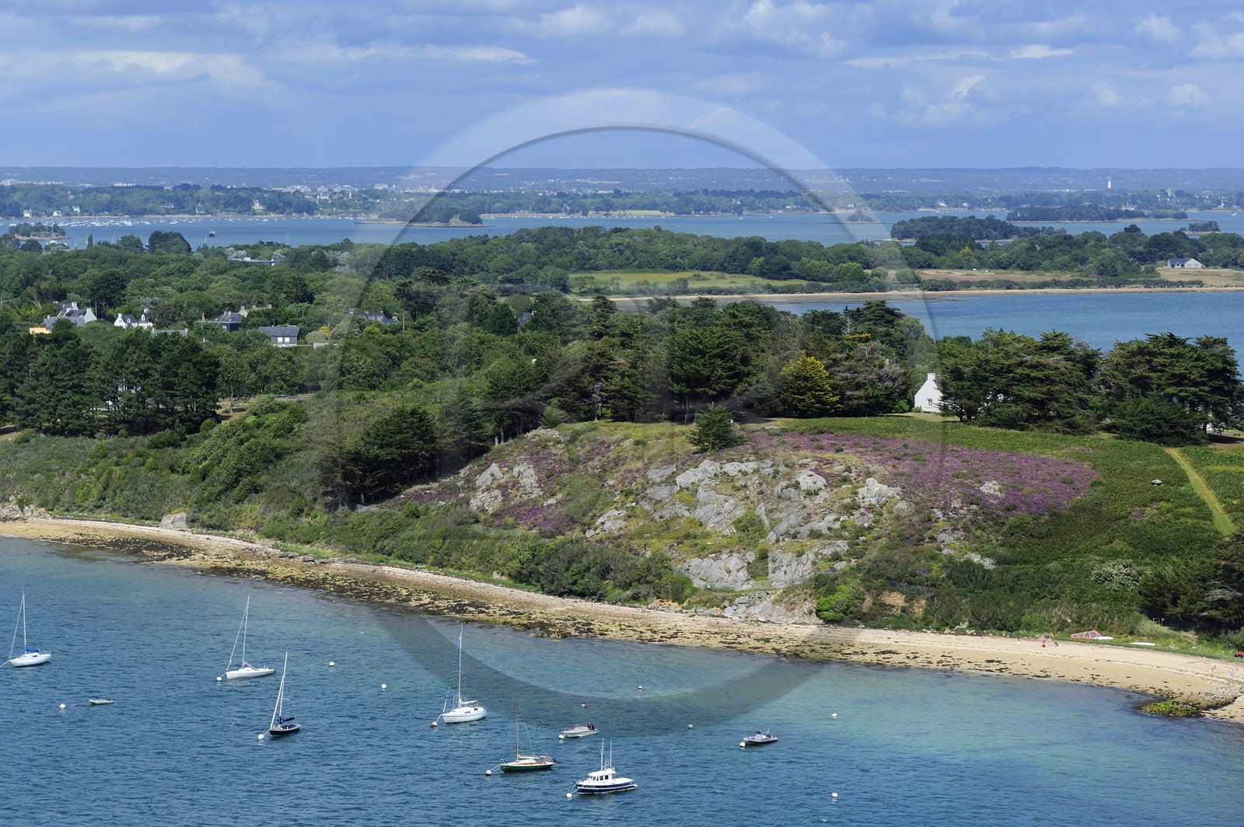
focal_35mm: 98
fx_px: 3384
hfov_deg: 20.8
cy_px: 414
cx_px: 622
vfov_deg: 13.9
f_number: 8
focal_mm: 98
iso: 400
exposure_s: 1/1000
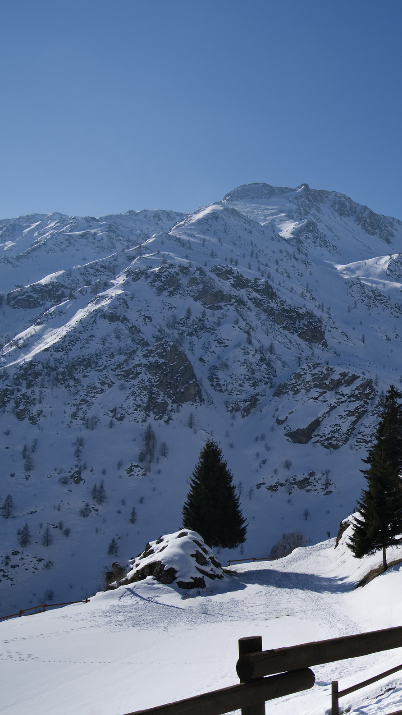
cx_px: 498
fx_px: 872
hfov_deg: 23.4
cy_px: 356
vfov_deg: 44.6
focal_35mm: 46
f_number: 10
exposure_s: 1/400
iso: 100
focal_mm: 29
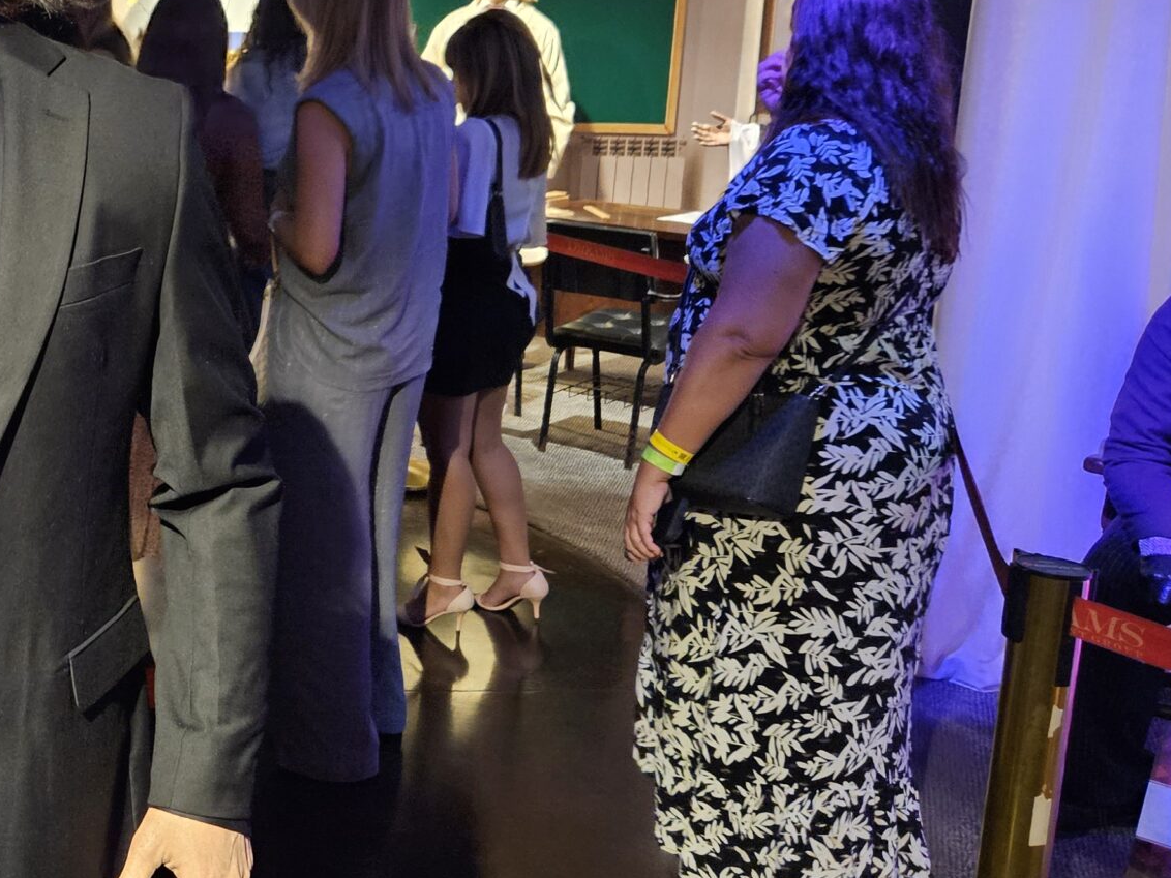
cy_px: 284
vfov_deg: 27.8
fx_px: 1759
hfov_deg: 32.5
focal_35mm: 52
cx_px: -112
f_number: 1.8
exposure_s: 1/60
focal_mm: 5.4
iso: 640
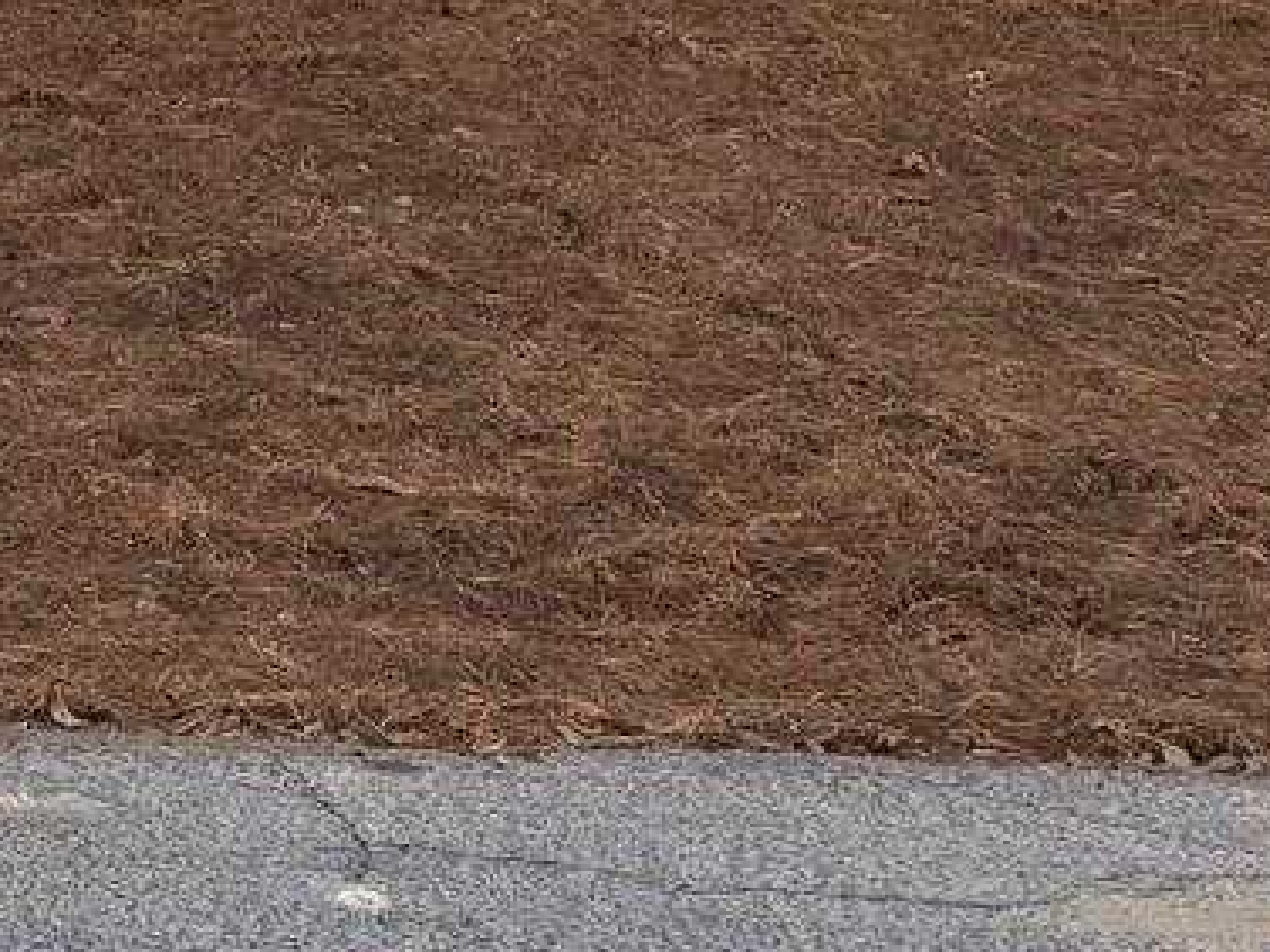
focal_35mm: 102
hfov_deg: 16.1
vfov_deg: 13.5
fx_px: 3742
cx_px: -1061
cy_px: -530
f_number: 1.78
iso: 80
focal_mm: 6.76
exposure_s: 1/407
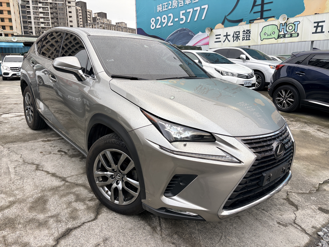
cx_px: 164
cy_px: 124
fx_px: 247
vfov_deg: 53.1
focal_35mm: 26
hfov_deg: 67.3
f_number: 1.6
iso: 50
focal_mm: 5.96
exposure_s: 1/120
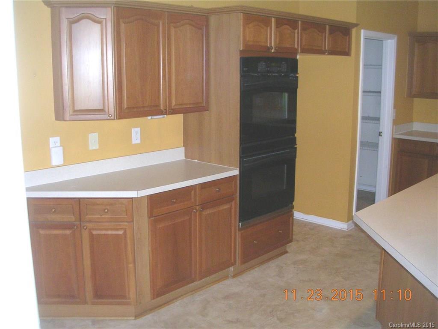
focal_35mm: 38
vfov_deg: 37.7
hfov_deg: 49.0
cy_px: 164
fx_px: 481
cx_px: 219
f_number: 2.8
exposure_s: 1/60.1
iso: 178
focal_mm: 5.8
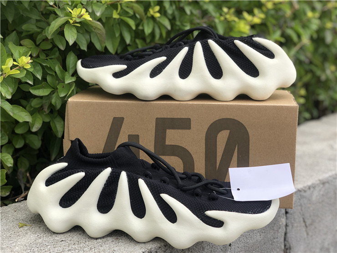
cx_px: 168
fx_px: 506
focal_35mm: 52
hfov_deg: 36.8
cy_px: 126
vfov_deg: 28.0
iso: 16
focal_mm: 6
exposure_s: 1/250
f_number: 2.4
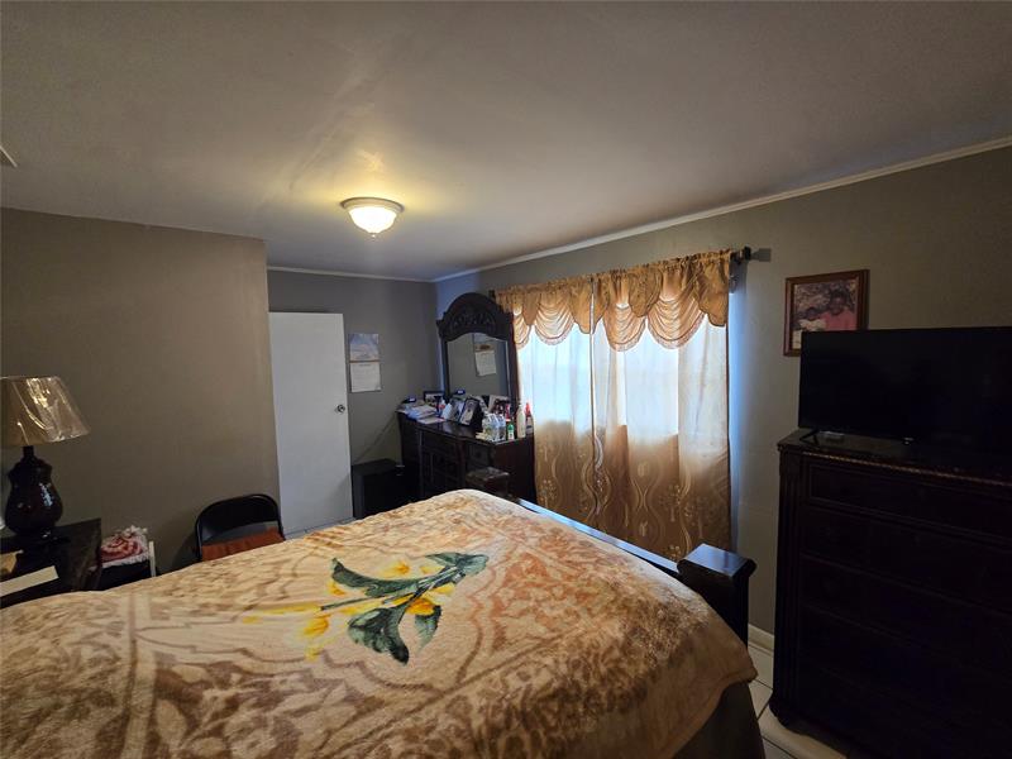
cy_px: 380
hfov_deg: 106.2
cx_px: 506
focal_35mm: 13
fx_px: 380
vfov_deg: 89.9
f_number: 2.2
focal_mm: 2.2
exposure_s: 1/60
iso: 320
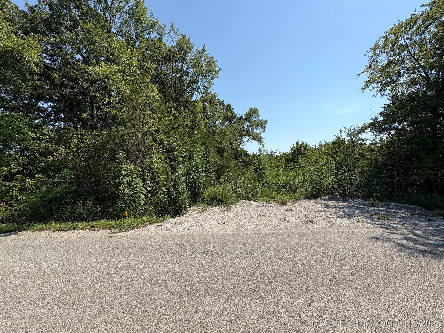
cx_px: 222
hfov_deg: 102.1
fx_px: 180
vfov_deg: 85.7
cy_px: 166
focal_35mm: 14
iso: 50
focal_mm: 2.22
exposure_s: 1/1880
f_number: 2.2
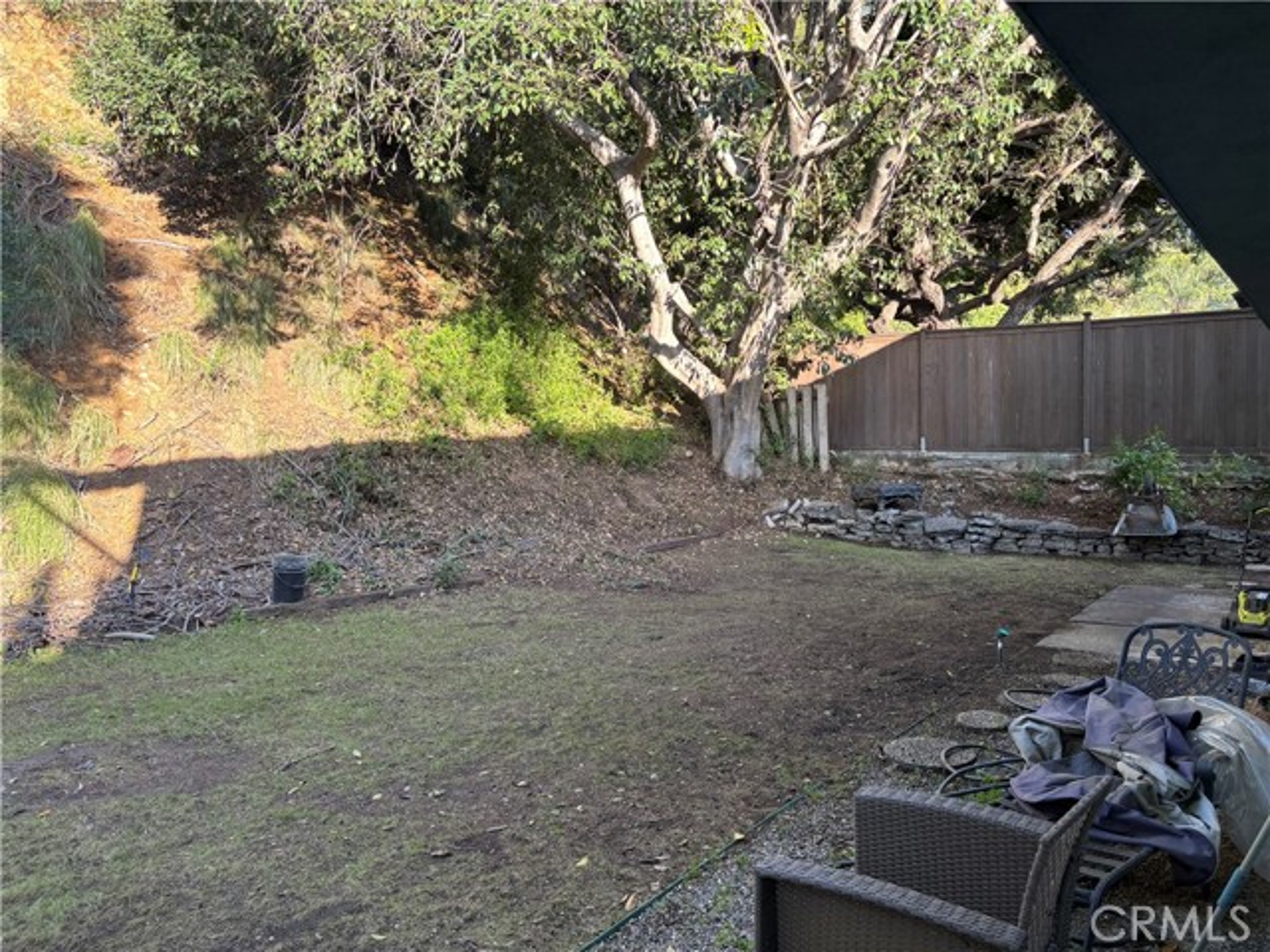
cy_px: 476
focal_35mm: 26
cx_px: 635
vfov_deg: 53.1
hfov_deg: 67.3
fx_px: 954
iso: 40
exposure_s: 1/169
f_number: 1.6
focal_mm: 5.96
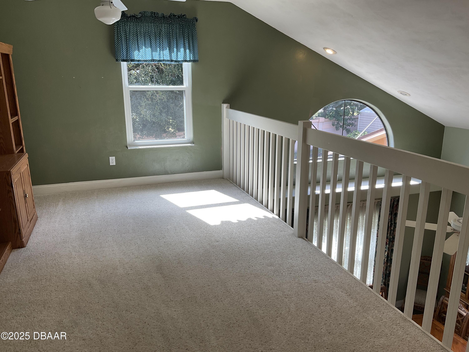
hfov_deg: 61.7
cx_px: 234
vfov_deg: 48.2
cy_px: 176
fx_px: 393
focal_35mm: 29
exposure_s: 1/120
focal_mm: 3
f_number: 1.8
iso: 32
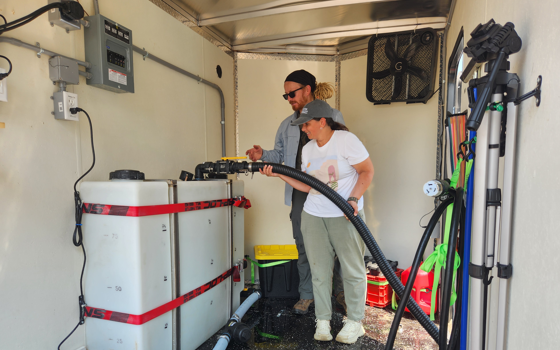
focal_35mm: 25
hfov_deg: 72.5
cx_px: 285
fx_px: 382
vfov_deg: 48.9
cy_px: 212
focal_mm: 5.4
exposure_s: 1/230
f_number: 1.8
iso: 20
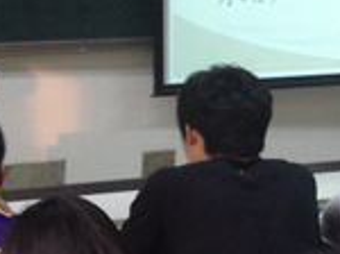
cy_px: -9
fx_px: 1834
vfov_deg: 7.9
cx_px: 494
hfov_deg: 10.3
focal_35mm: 187
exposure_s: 1/20
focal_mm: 4.28
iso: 64
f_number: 2.4
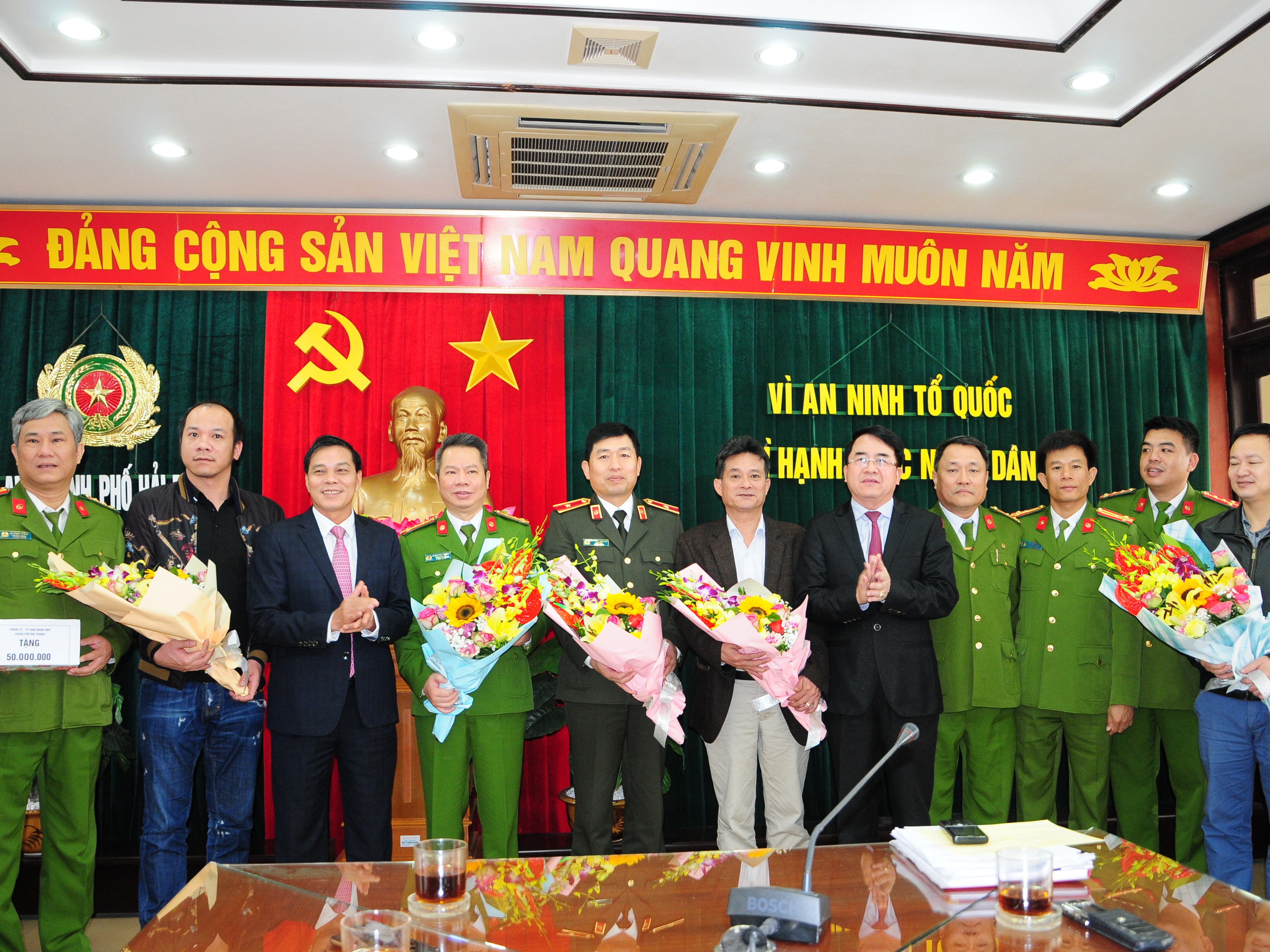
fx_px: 1101
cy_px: 470
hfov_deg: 59.9
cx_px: 660
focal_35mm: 30
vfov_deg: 46.8
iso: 800
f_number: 3.5
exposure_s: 1/60
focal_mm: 18
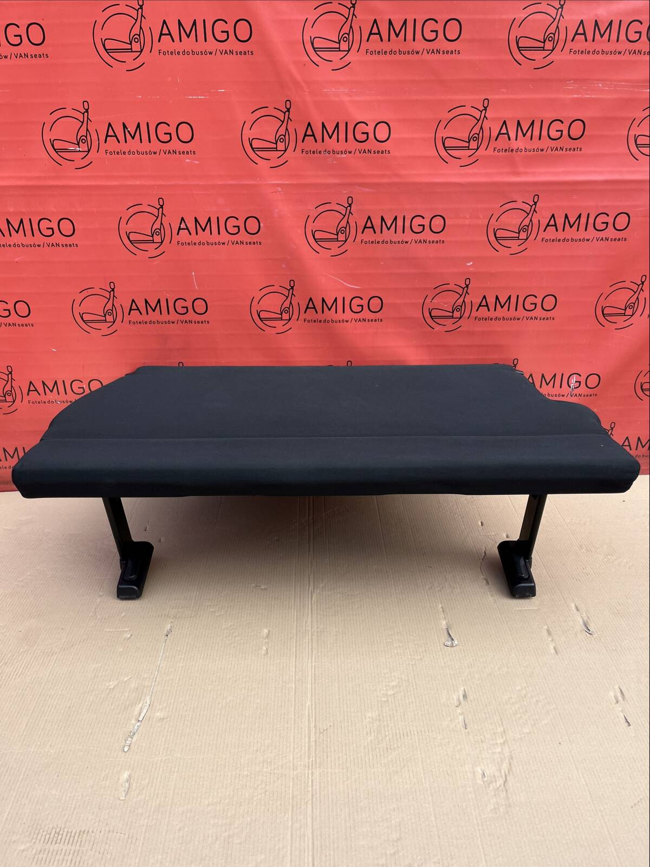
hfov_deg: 53.1
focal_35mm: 26
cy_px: 434
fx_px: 651
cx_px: 325
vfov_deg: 67.3
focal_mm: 5.1
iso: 50
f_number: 1.6
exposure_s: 1/676
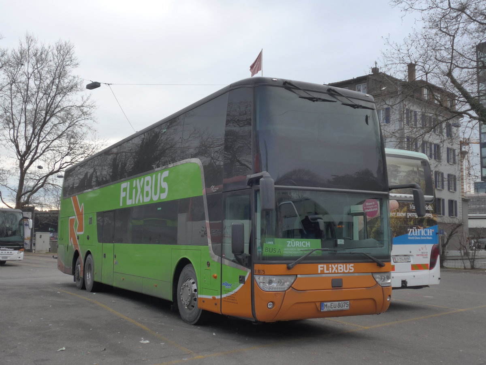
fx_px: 576
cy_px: 182
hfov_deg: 45.8
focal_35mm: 41
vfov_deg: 35.1
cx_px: 243
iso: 160
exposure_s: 1/500
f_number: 2.6
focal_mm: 8.4
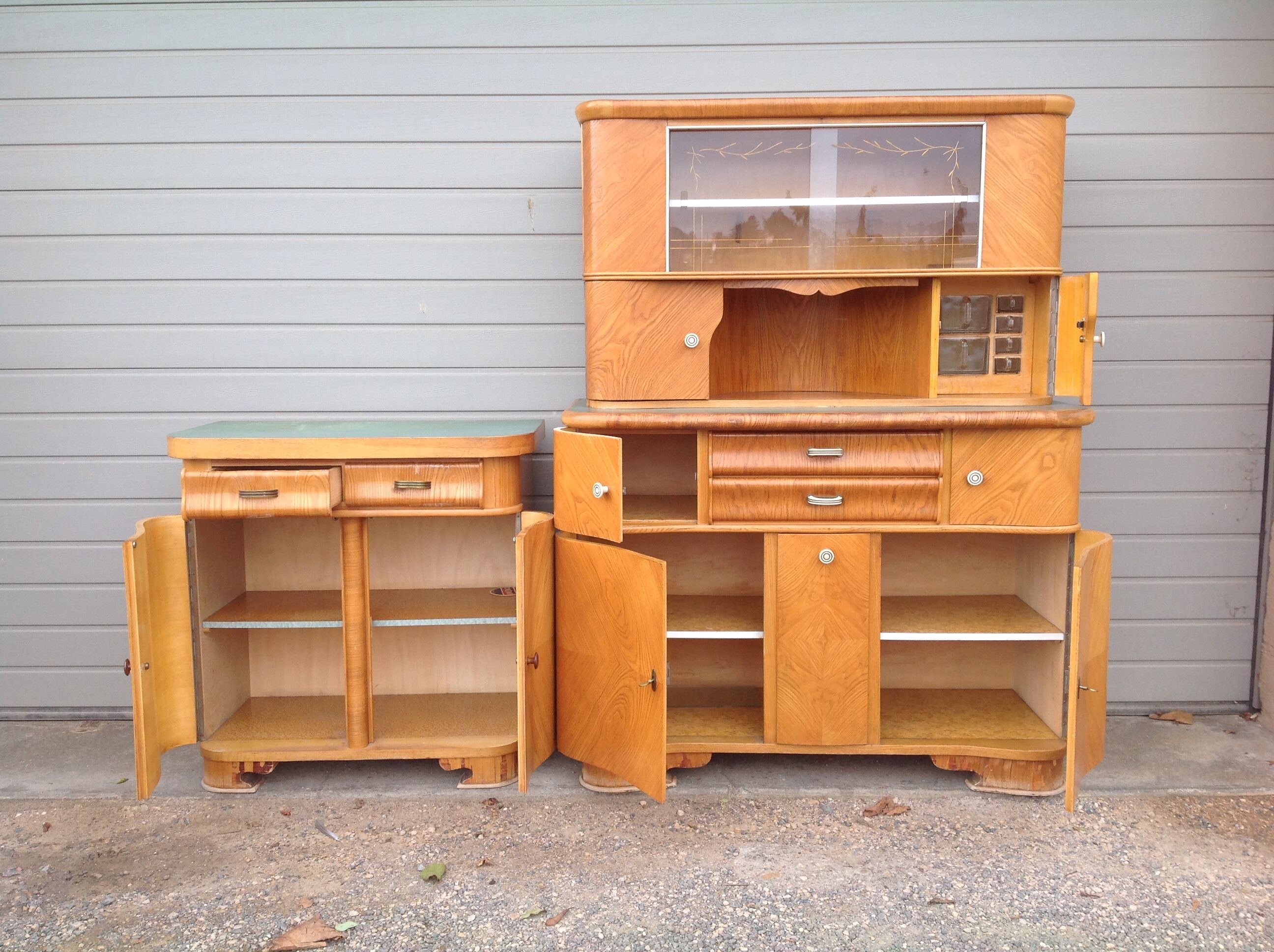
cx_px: 637
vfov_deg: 40.6
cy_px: 476
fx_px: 1286
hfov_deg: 52.7
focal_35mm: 35
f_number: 2.4
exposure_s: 1/196
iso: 50
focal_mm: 4.28
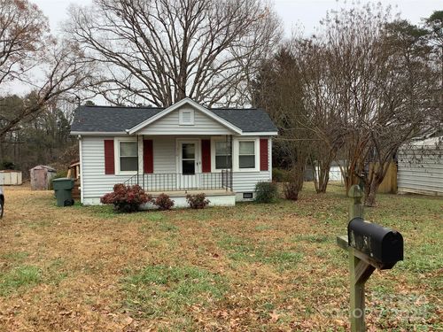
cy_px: 166
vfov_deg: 45.4
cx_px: 222
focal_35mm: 31
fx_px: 397
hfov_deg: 58.4
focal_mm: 3.3
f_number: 2.4
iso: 25
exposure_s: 1/154
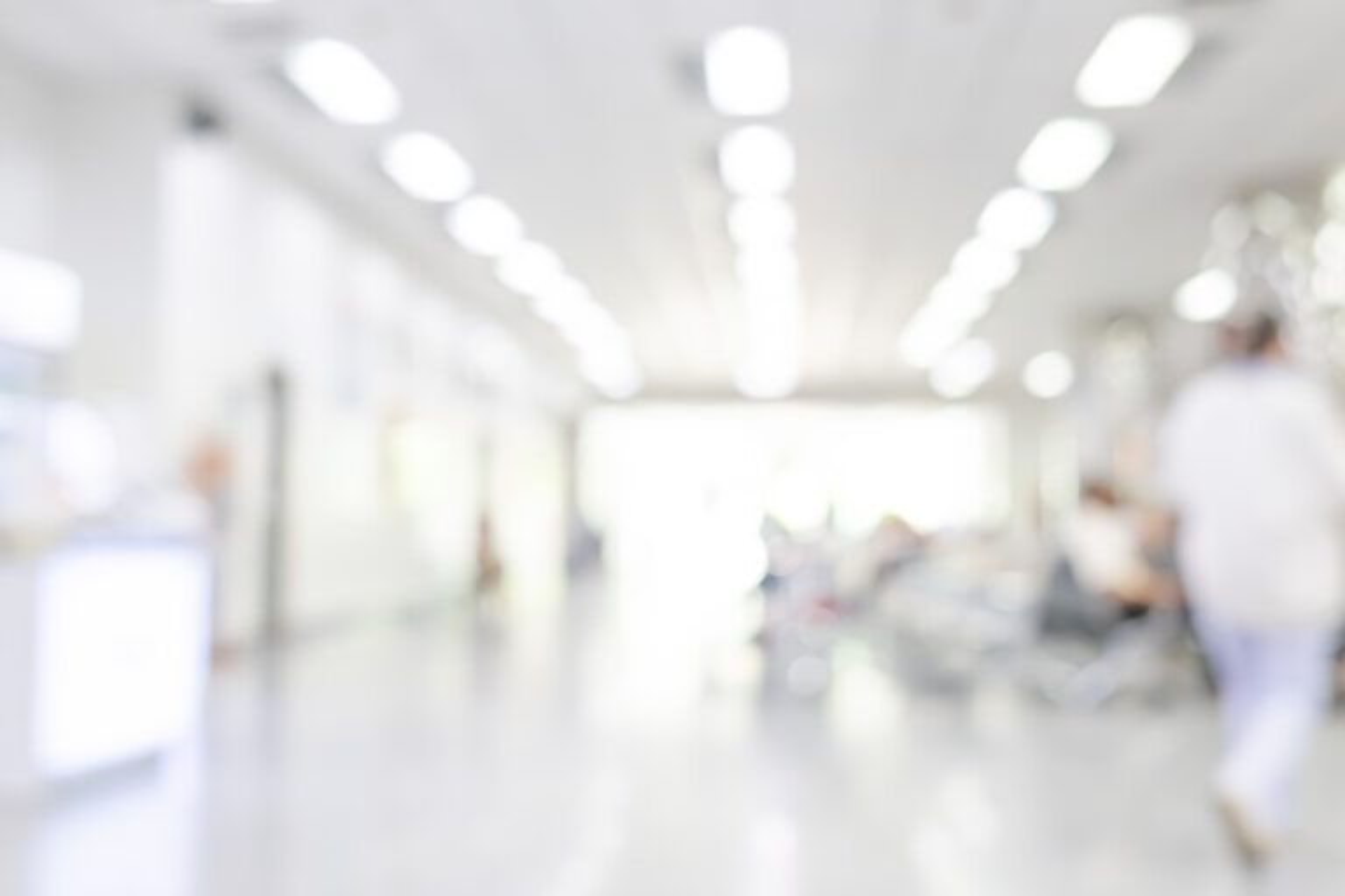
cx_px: 672
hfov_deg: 54.4
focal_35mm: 35
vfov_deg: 37.9
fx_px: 1308
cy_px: 448
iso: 800
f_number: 3.2
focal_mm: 23.3
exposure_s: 1/50
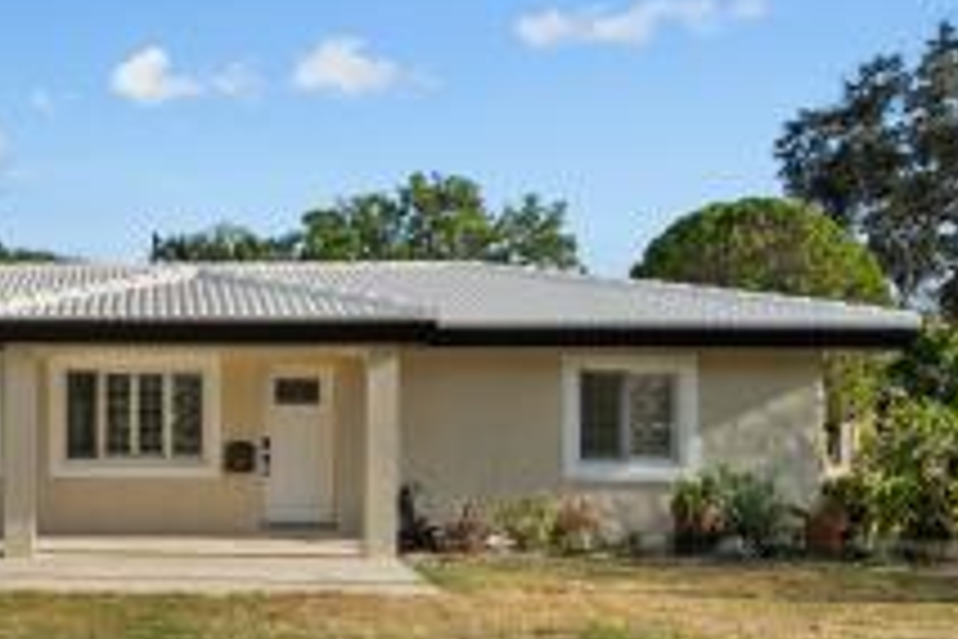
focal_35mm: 57
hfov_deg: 32.9
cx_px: 56
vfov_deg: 23.7
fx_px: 1517
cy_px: 414
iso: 250
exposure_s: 1/320
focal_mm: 27
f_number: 9
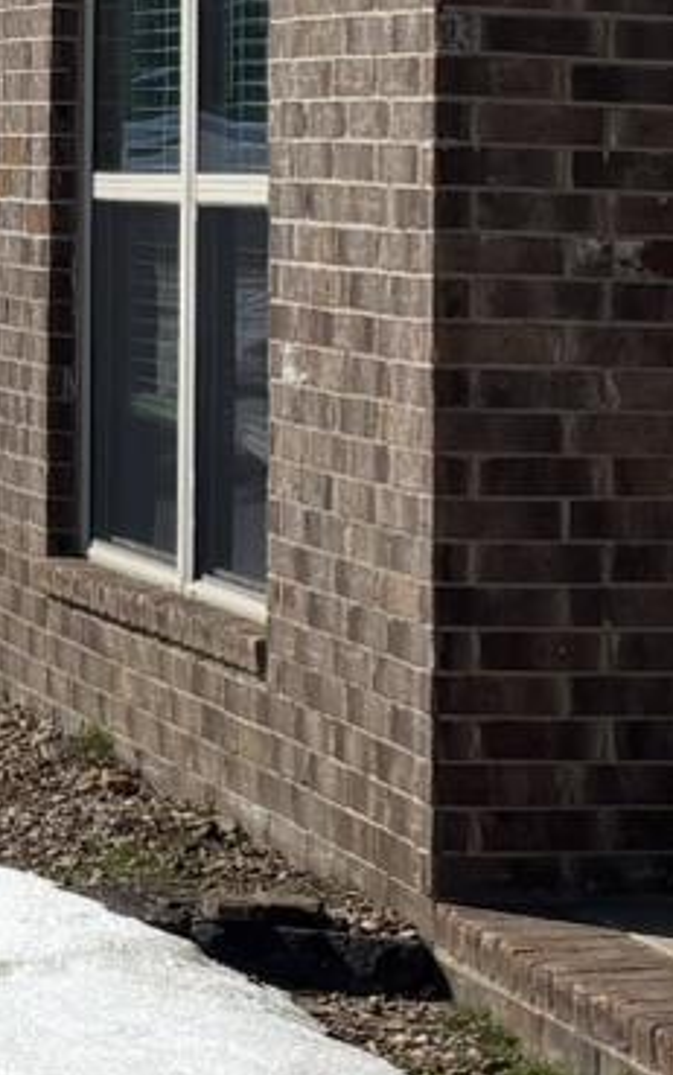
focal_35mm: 153
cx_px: -195
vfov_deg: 13.4
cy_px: -82
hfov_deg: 8.5
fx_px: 4485
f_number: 1.6
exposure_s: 1/7194
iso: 50
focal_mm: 5.96
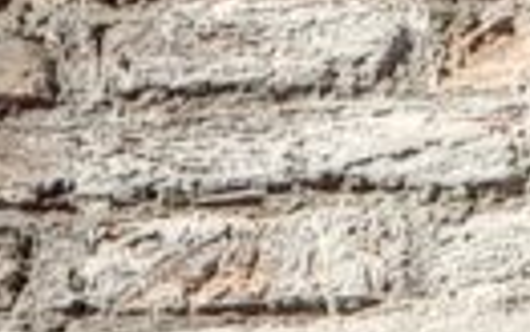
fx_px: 6228
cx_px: 186
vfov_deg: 3.0
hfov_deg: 4.9
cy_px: -664
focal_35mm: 431
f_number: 2.4
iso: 25
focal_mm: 6
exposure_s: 1/329
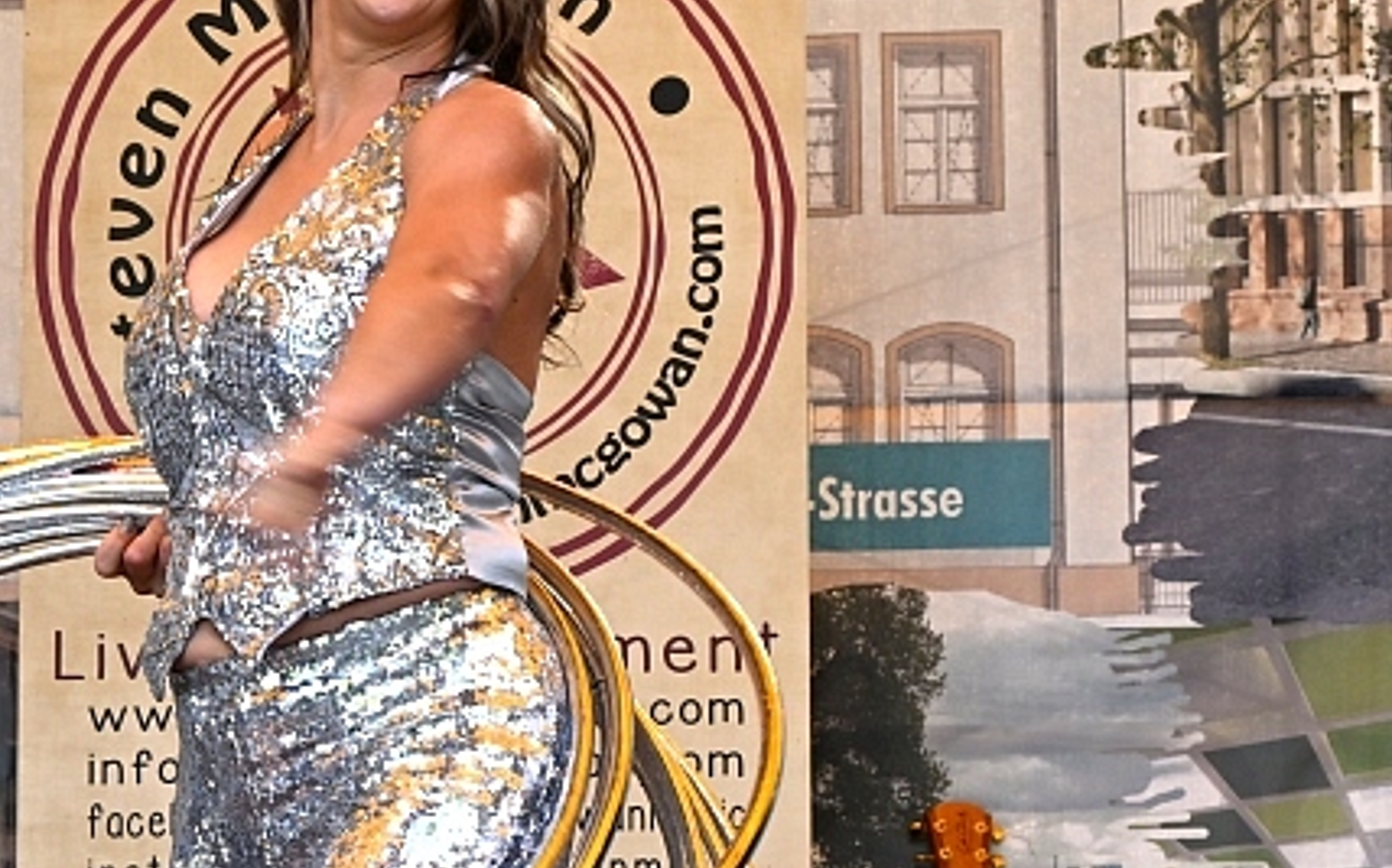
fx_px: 8266
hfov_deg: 9.6
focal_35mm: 218
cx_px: 254
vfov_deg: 6.0
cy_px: 670
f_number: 6
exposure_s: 1/160
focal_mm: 61
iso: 250
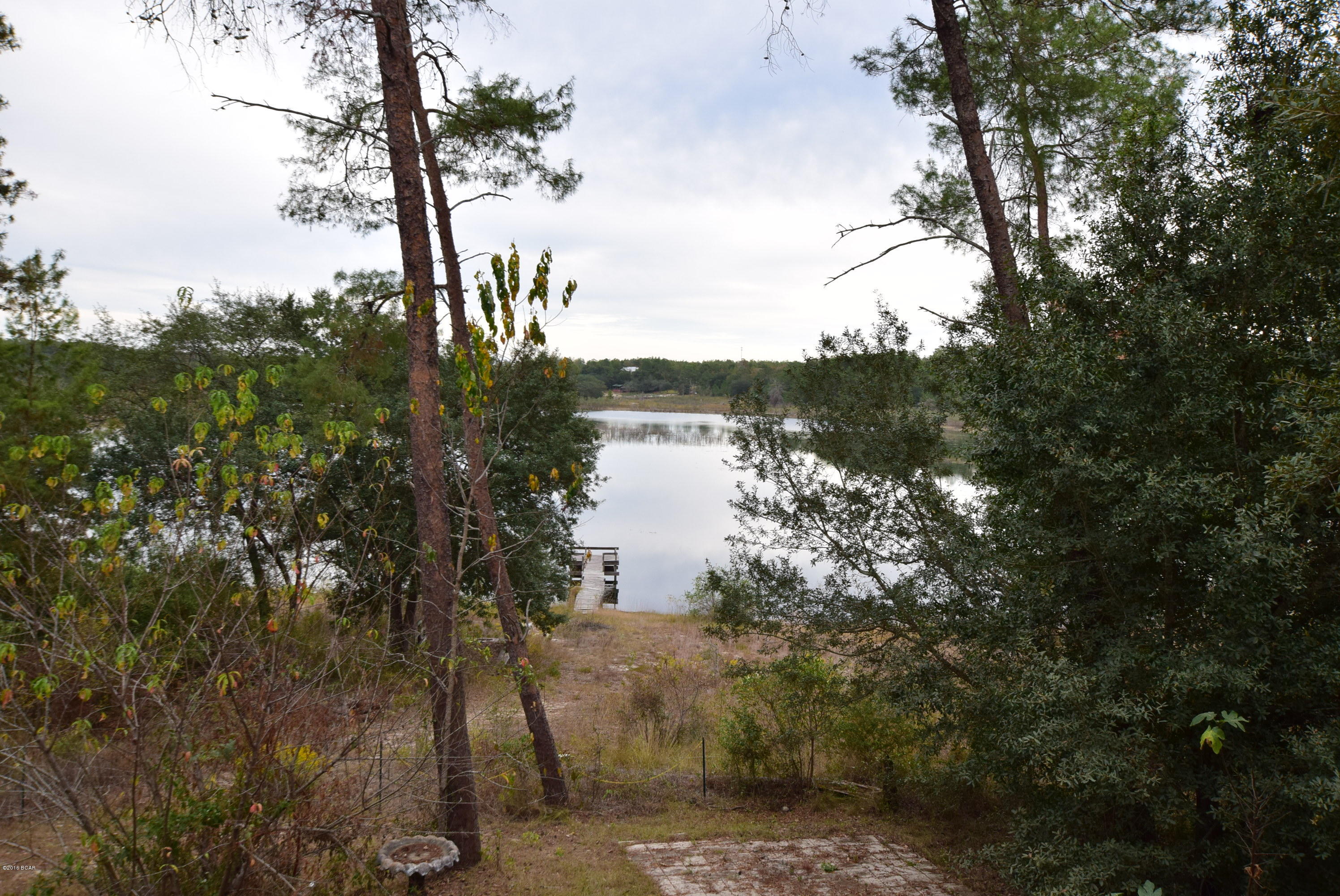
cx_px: 670
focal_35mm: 30
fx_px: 1117
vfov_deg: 43.7
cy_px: 448
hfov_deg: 61.9
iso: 400
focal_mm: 20
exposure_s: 1/200
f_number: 10
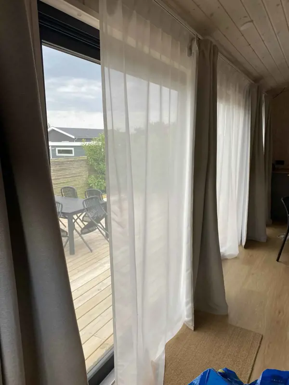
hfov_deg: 53.1
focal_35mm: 26
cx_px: 144
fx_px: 289
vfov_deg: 67.3
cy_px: 192
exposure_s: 1/122
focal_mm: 4.25
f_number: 1.8
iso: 64
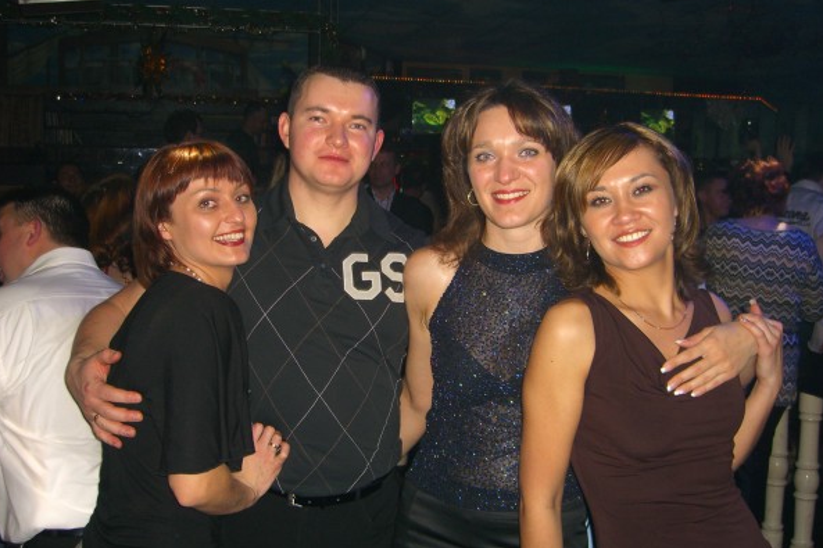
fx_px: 914
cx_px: 412
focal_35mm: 40
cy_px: 268
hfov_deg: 48.5
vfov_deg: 33.4
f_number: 2.8
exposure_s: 1/60
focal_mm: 7.9
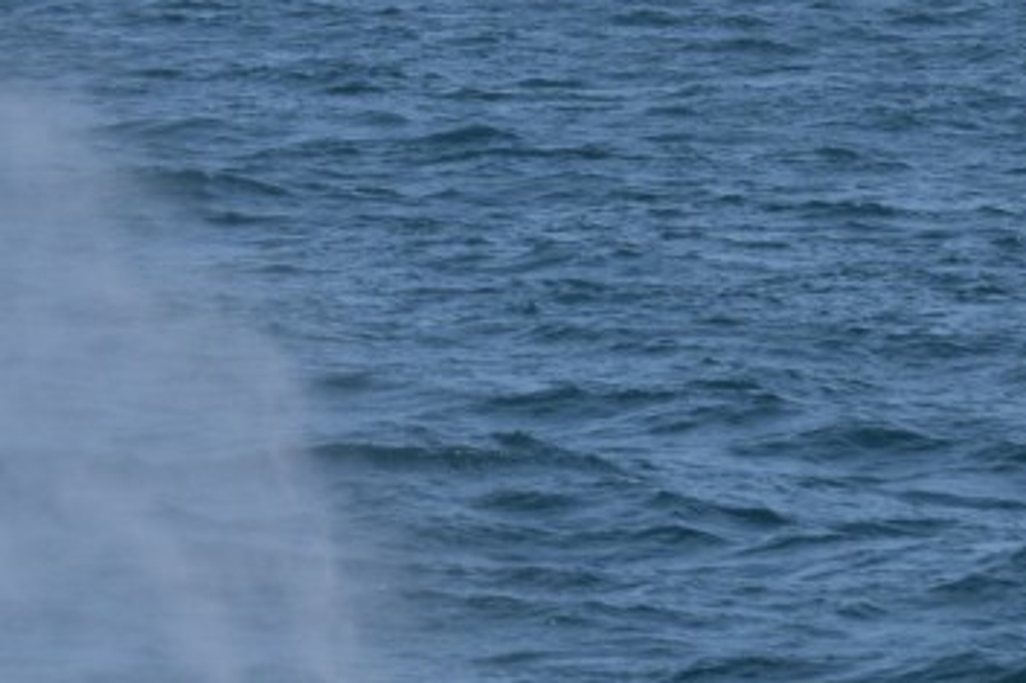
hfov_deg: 3.7
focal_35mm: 551
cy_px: 823
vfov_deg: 2.5
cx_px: 453
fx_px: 15695
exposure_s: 1/1600
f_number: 5.6
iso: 200
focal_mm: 120
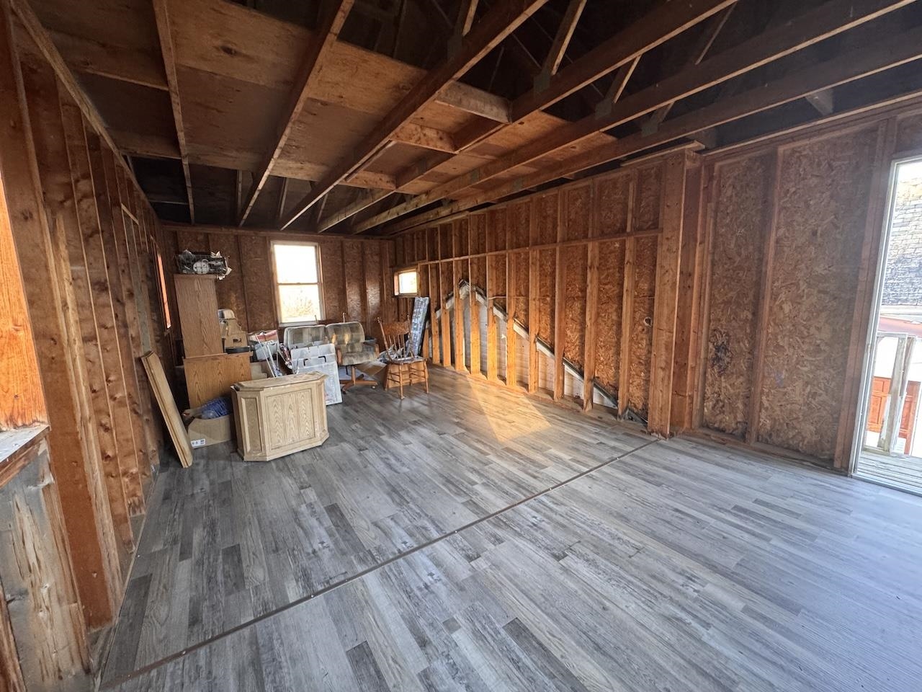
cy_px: 346
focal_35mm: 14
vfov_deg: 85.7
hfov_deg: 102.1
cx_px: 461
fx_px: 373
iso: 400
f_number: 2.2
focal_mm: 2.22
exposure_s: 1/60
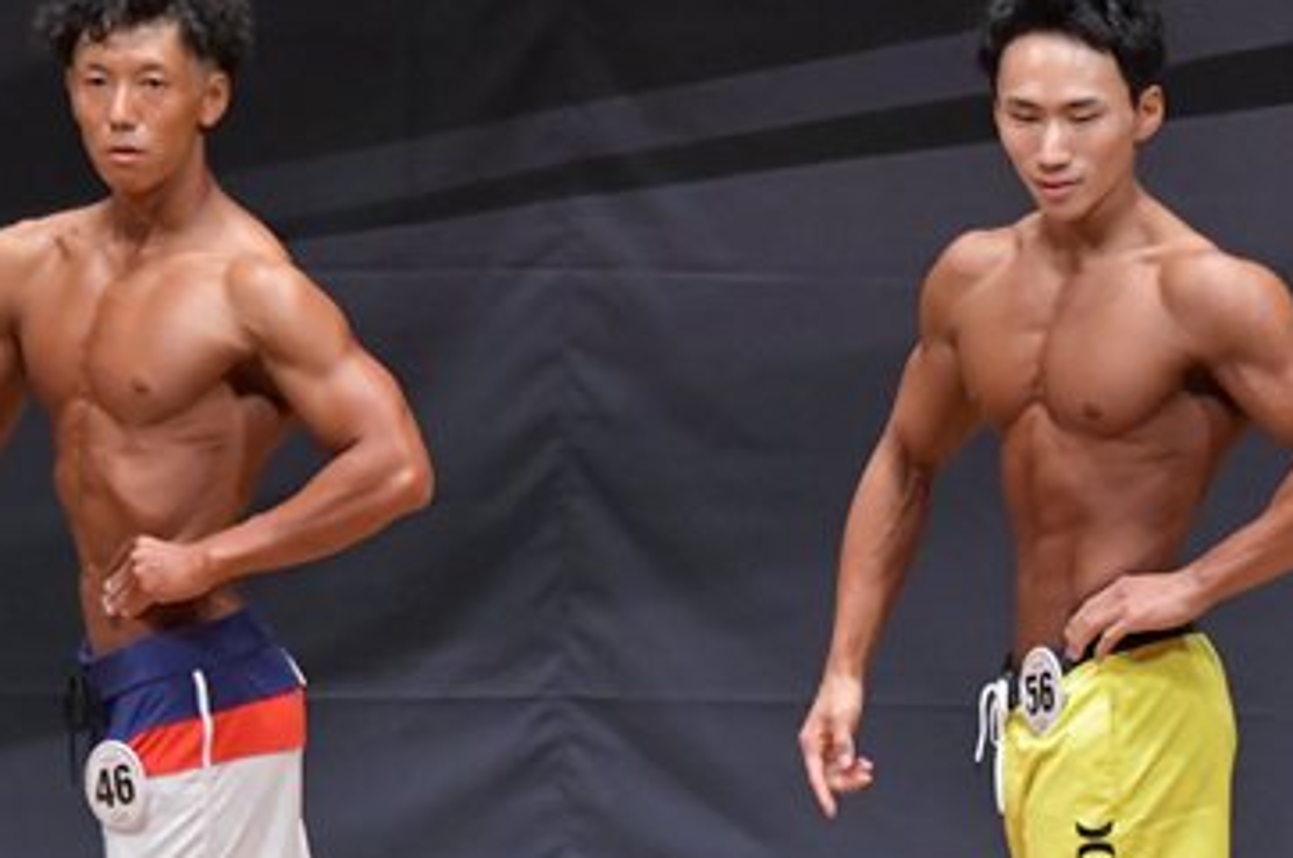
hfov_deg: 3.6
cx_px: 917
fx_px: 20696
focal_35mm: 577
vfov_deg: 2.4
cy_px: 627
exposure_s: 1/400
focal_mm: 180
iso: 6400
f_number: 5.6
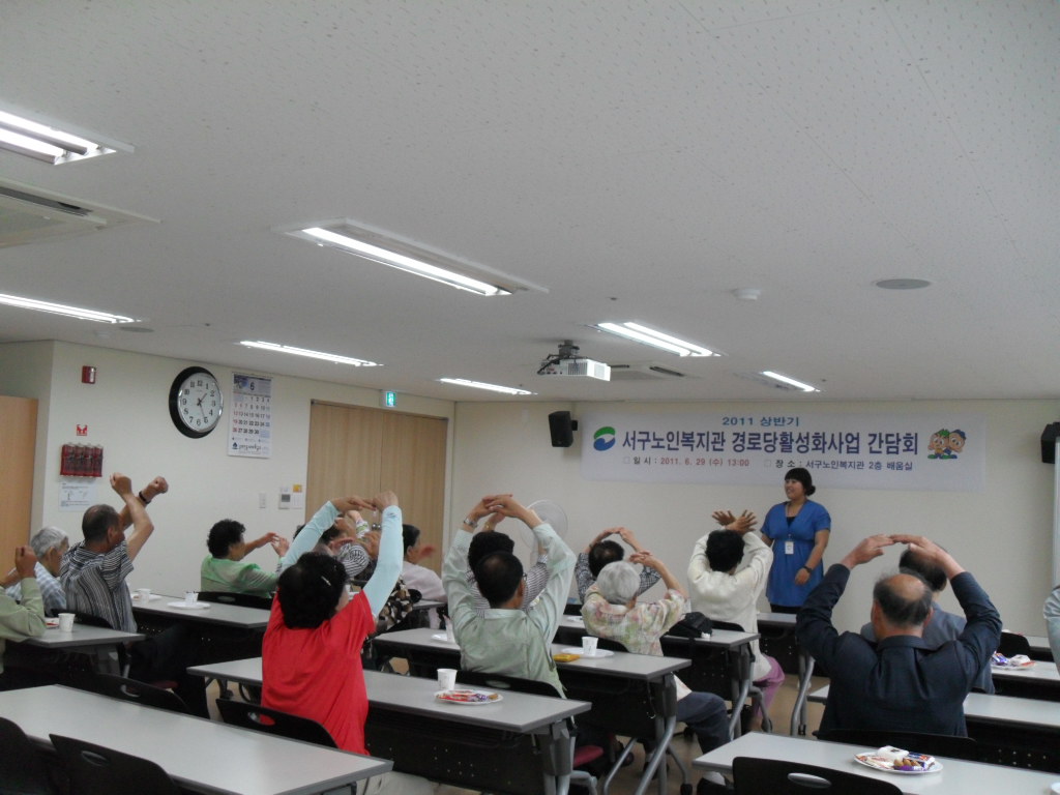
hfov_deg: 52.6
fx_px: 1072
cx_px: 530
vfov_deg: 40.7
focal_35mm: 35
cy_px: 398
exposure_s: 1/90
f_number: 2.8
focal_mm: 6.2
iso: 200
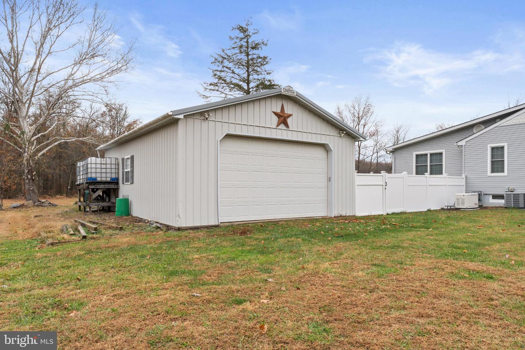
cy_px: 175
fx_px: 350
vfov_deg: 53.1
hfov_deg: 73.7
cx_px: 262
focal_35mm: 24
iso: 250
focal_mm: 24
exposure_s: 1/40
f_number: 10
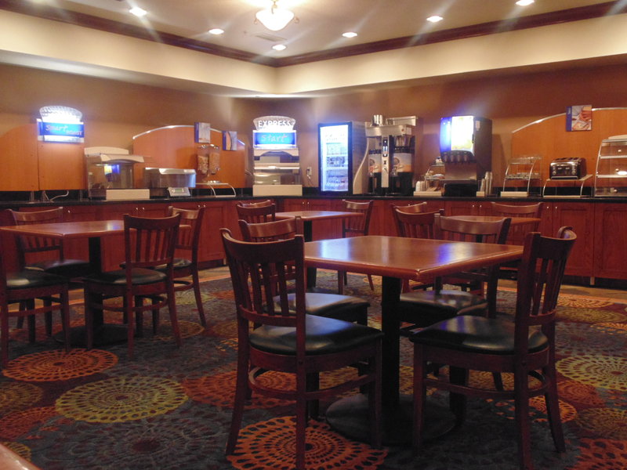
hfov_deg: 54.0
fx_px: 616
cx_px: 314
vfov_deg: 41.8
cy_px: 235
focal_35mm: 34
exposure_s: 1/8
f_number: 3.4
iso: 400
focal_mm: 6.2
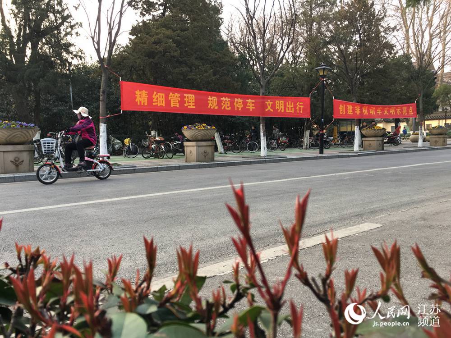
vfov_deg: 48.2
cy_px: 169
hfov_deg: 61.7
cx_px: 226
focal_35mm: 29
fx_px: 378
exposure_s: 1/100
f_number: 2.2
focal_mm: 4.15
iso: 40
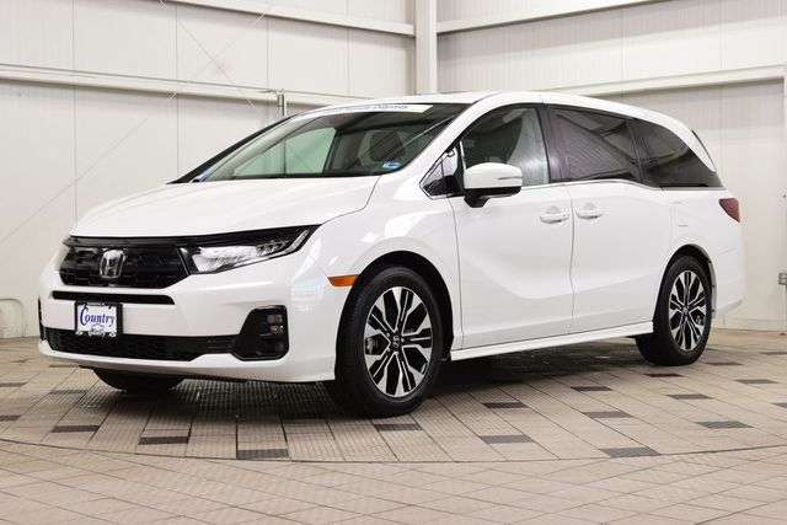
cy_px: 262
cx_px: 394
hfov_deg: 33.4
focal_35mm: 60
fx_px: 1312
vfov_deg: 22.6
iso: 720
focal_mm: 40
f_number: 7.1
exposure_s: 1/30
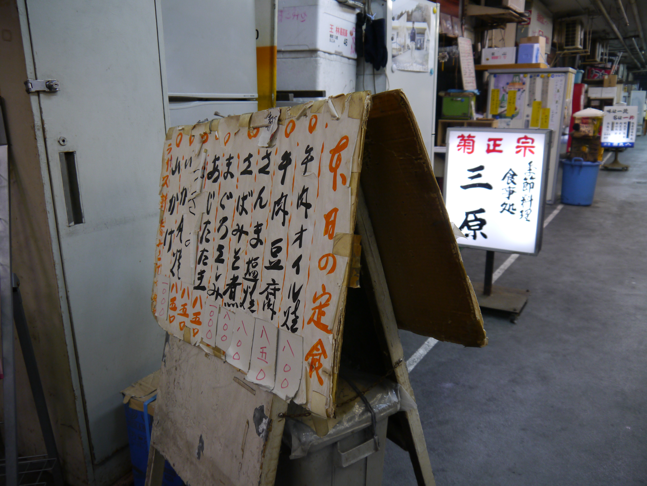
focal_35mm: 28
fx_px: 524
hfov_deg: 63.4
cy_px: 243
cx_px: 324
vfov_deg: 49.8
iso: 400
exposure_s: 1/60
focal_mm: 14
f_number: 3.5
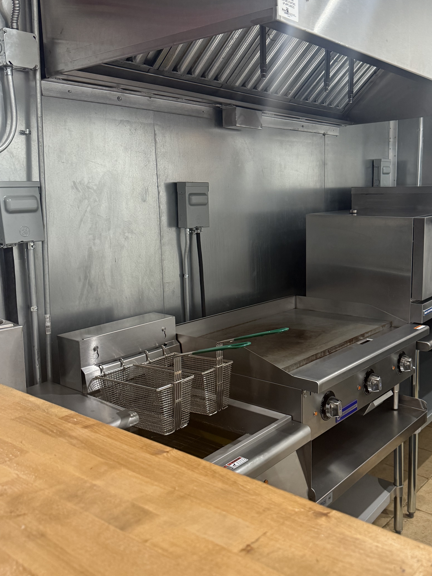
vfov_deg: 55.3
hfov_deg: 42.4
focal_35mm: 33
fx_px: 549
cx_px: 285
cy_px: 277
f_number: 1.78
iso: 250
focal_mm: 6.76
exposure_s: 1/60
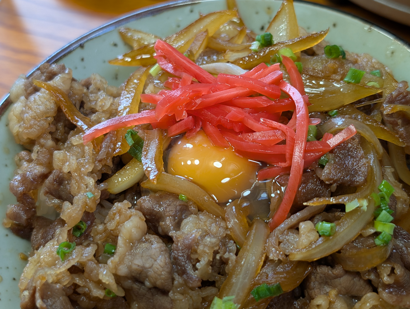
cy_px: 154
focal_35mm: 49
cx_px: 205
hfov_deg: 38.9
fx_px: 581
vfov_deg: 29.7
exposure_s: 1/24
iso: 24
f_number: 1.68
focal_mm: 6.9
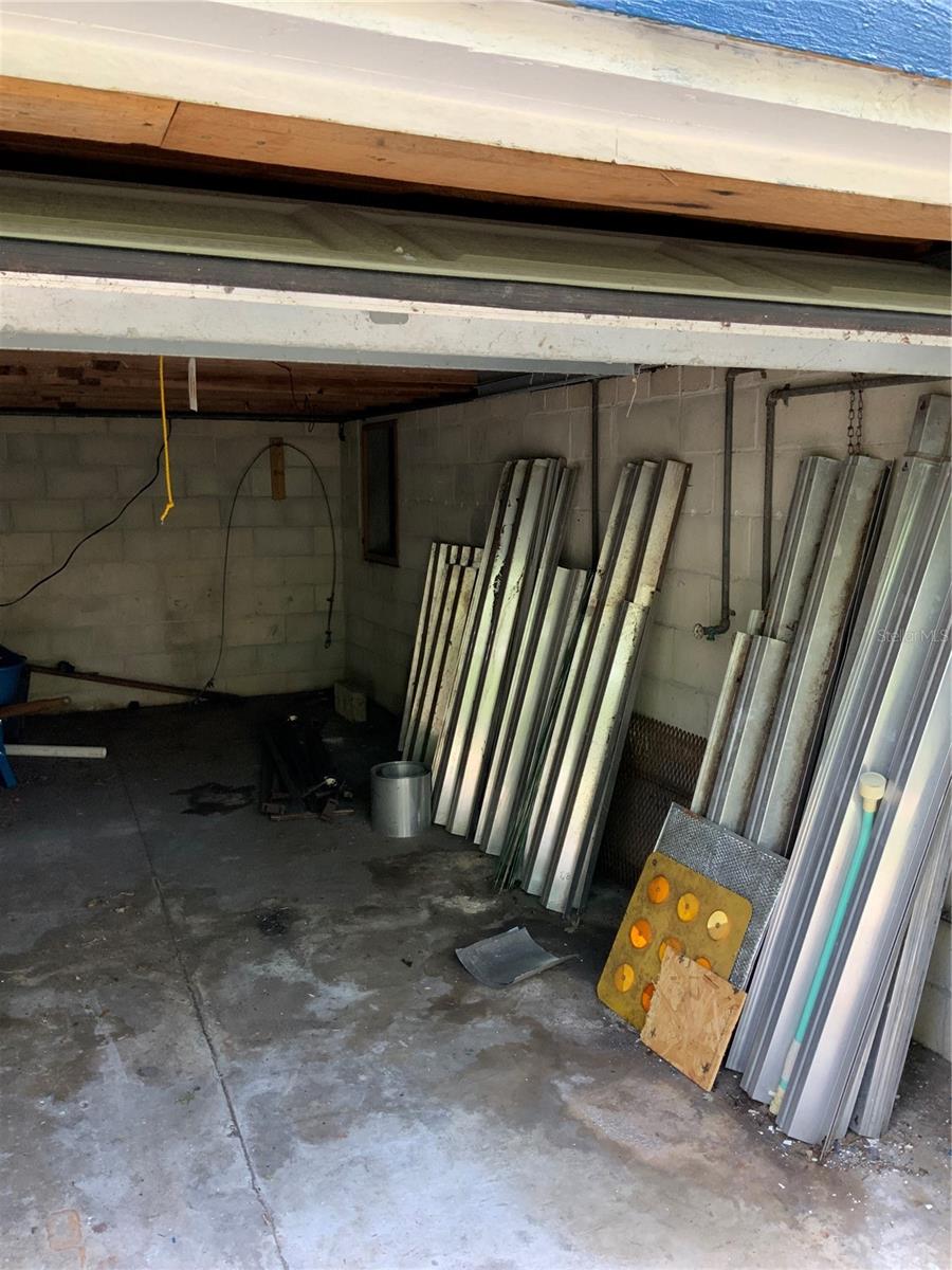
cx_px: 476
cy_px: 635
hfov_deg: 48.2
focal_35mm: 29
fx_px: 1063
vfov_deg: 61.7
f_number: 1.8
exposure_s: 1/86
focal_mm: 3
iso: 64
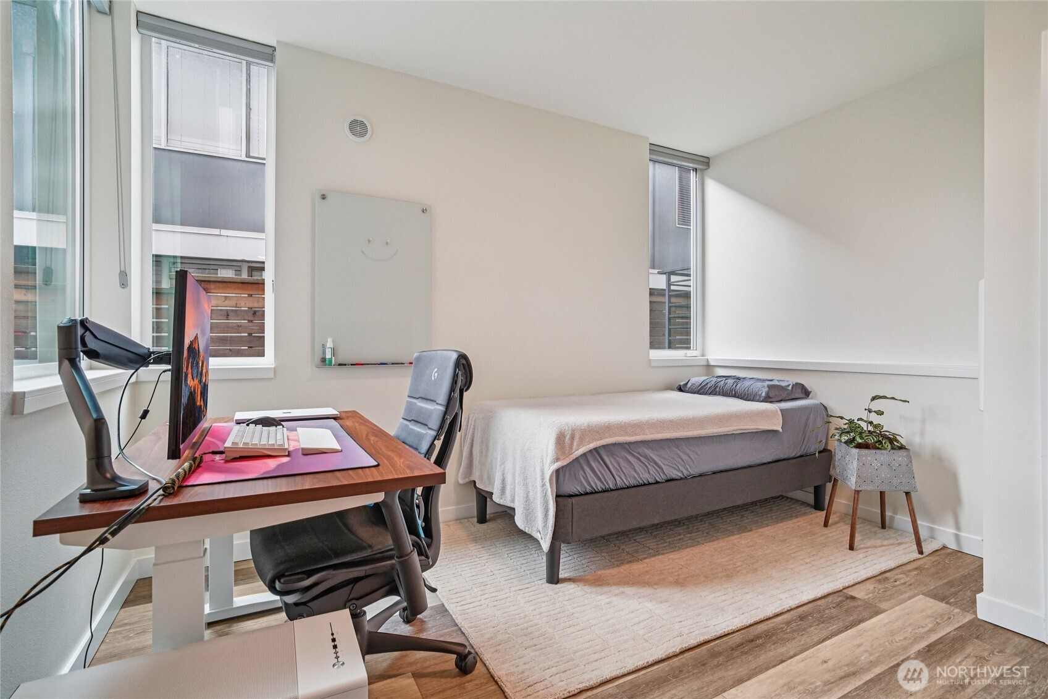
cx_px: 524
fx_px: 466
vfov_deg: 73.7
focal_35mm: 16
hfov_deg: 96.7
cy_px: 350
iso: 1600
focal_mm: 16
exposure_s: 1/60
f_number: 8
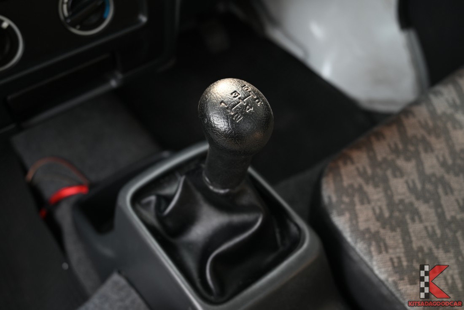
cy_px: 155
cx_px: 232
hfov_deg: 55.8
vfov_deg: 38.9
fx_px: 438
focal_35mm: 34
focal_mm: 34
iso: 100
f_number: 5.6
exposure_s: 1/30
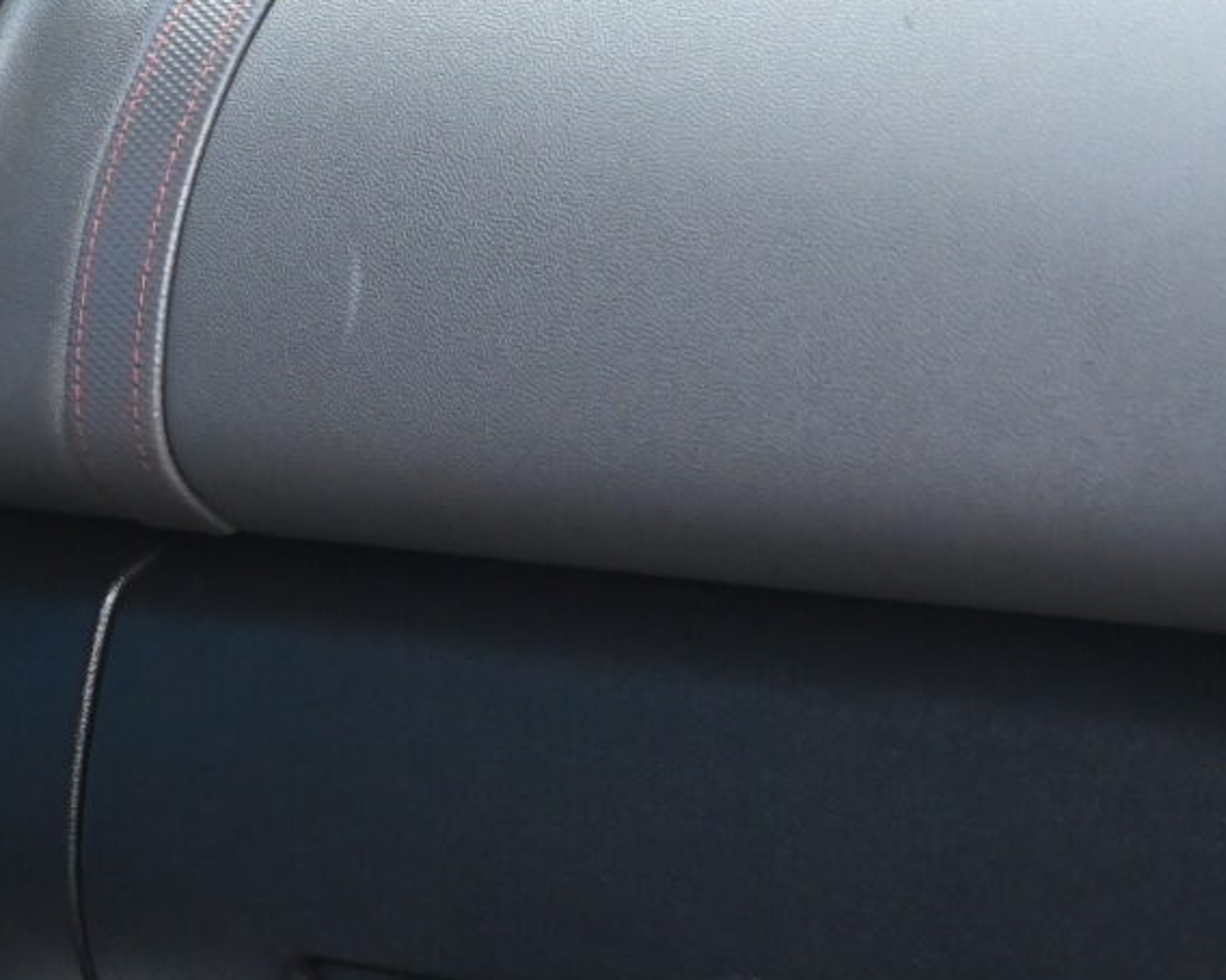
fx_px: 4683
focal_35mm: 129
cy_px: 500
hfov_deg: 14.8
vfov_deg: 11.9
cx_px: 166
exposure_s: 1/125
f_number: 4
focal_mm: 30.5
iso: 3200
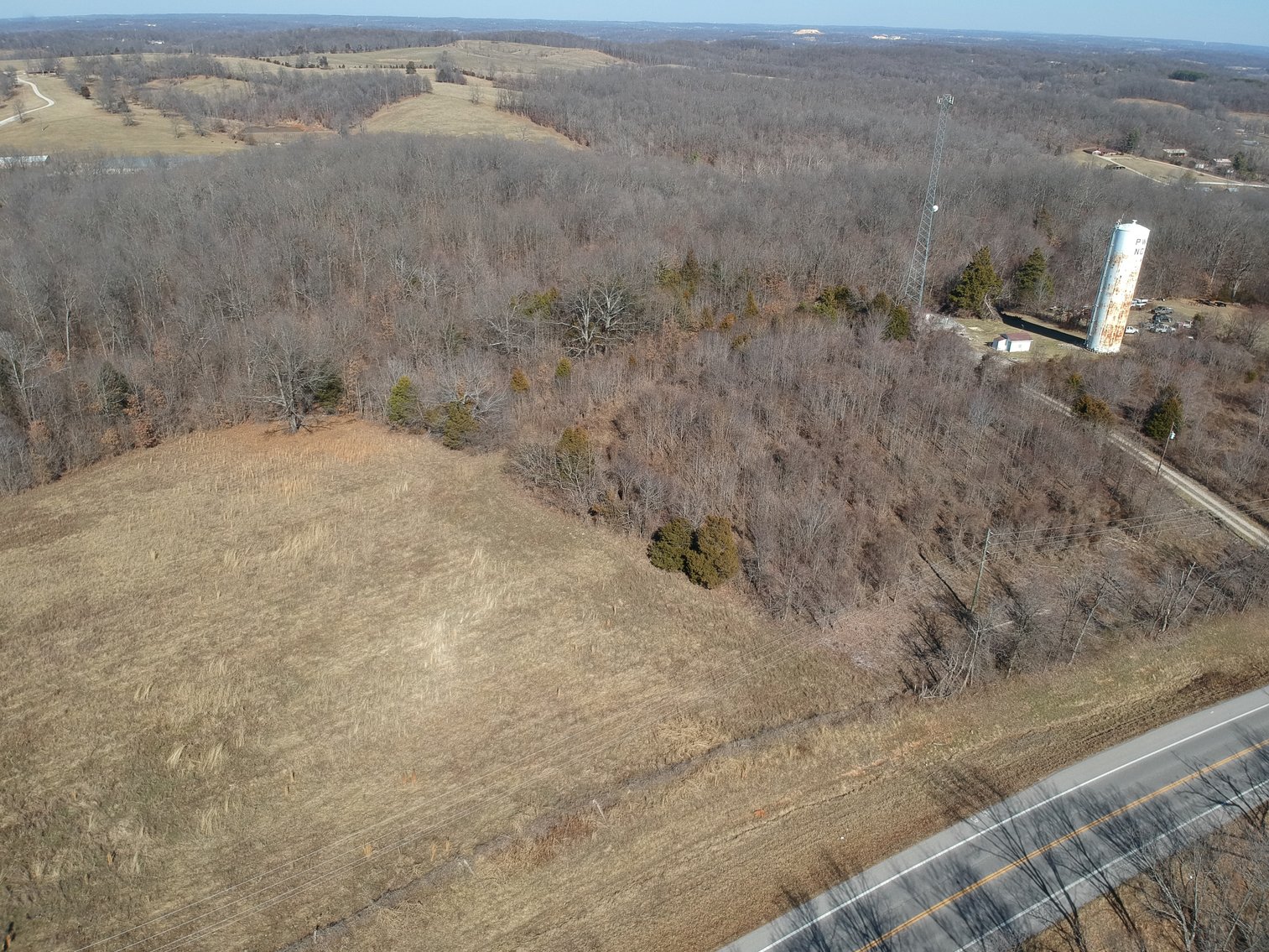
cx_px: 634
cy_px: 476
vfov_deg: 54.9
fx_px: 917
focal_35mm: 25
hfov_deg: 69.4
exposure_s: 1/1000
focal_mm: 4.49
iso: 100
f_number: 2.6
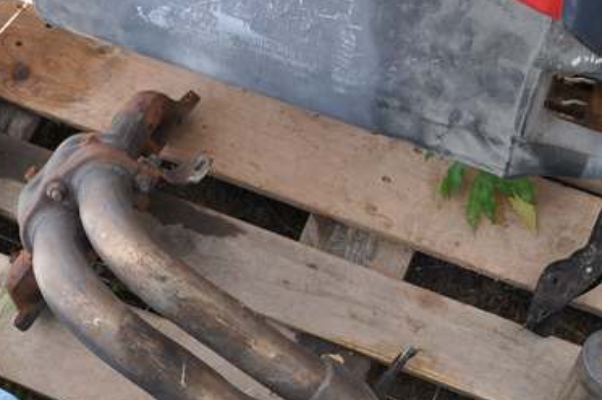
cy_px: 216
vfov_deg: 23.3
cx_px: 396
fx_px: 969
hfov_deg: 34.2
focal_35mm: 58
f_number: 6.3
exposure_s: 1/160
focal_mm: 18
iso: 640
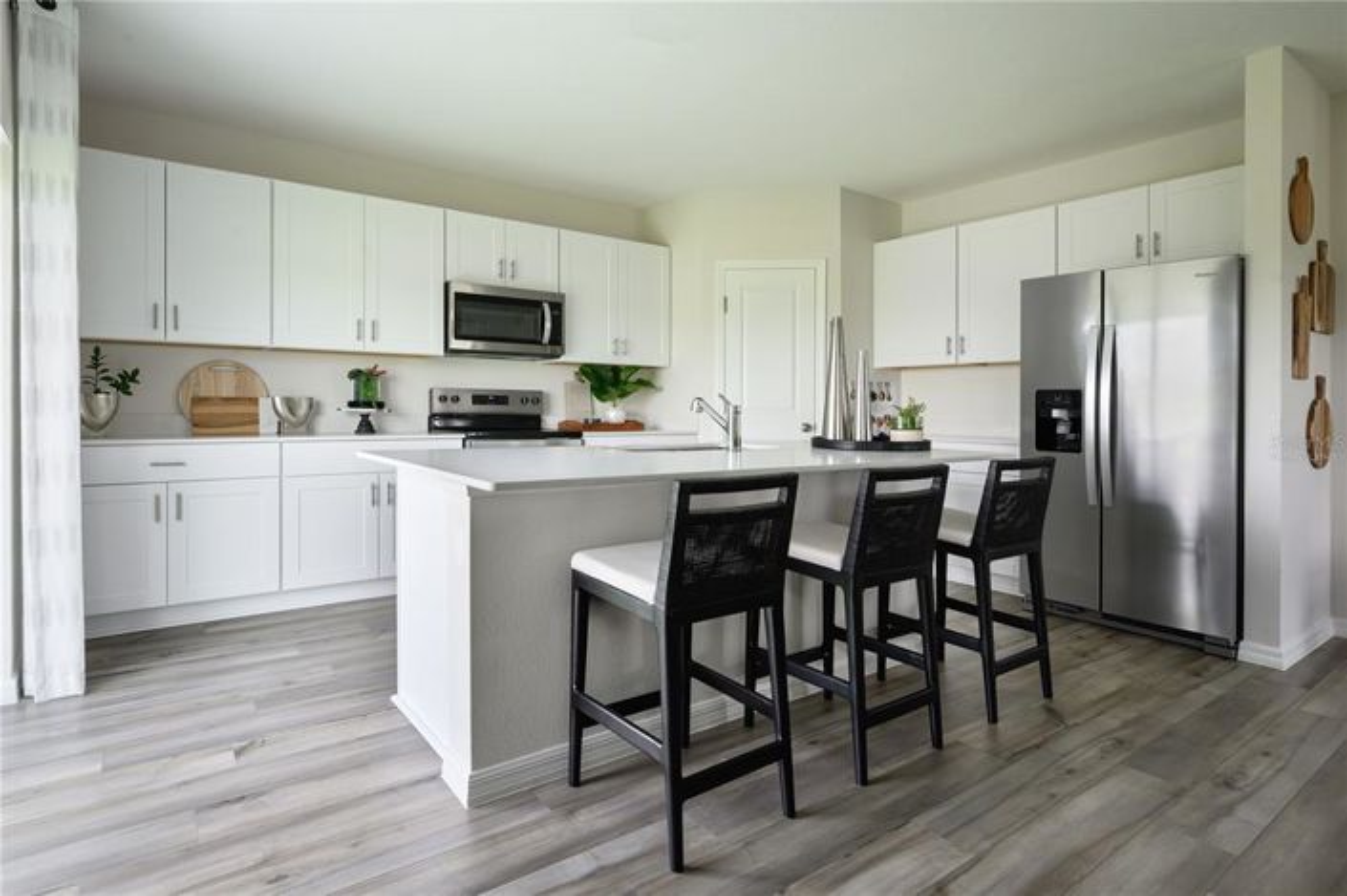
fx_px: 692
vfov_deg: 65.9
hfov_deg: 88.5
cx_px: 674
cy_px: 448
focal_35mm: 18
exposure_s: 1/13
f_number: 8
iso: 125
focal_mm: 18.5
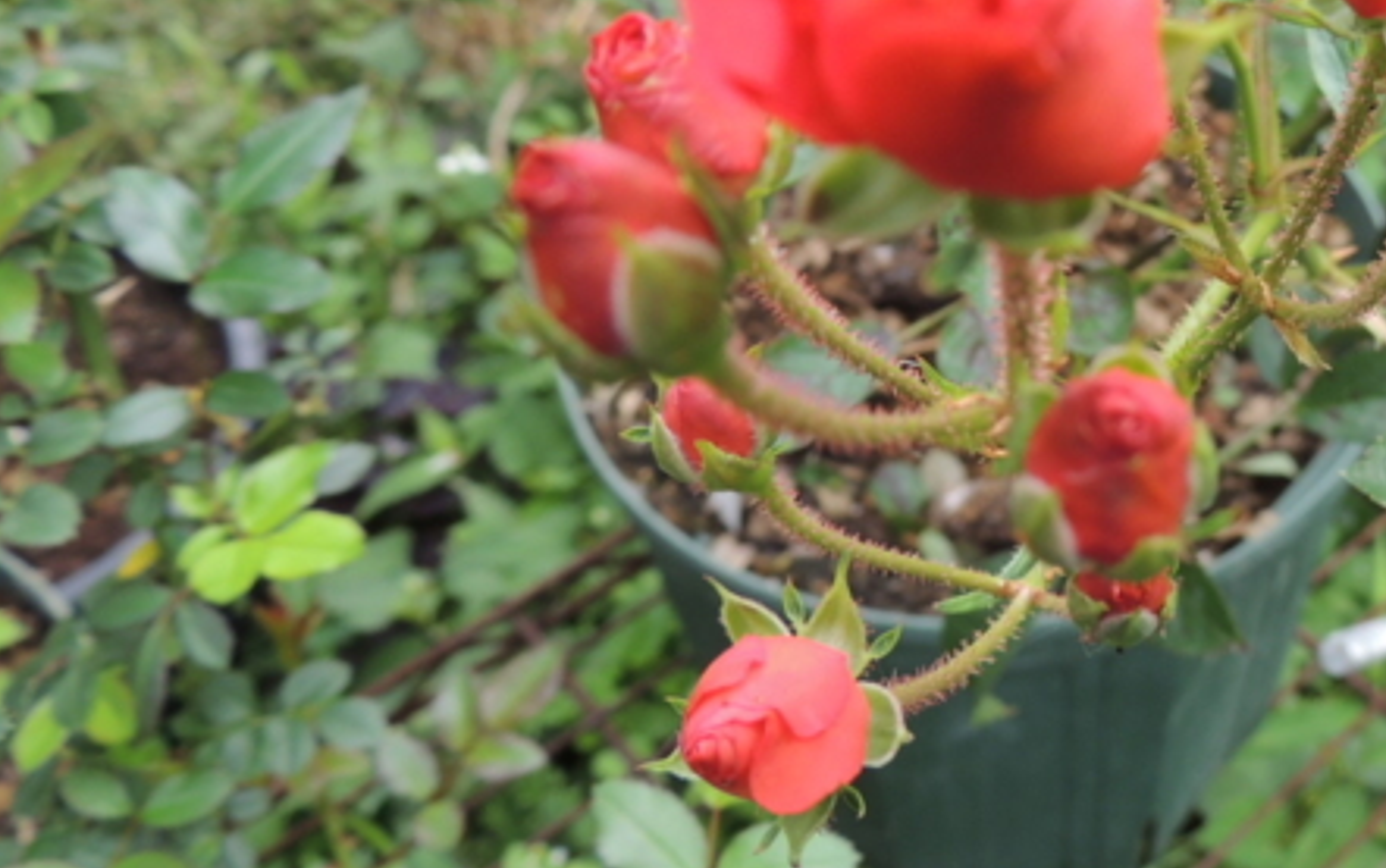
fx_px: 1739
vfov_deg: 27.7
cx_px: 1148
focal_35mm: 46
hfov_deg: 41.2
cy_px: 226
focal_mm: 4.3
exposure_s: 1/160
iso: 100
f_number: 3
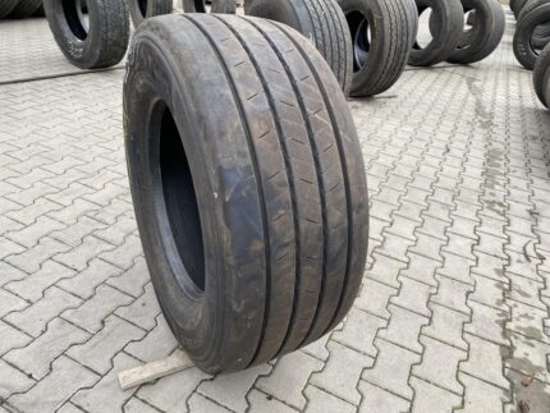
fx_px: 413
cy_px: 206
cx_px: 275
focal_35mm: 26
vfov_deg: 53.1
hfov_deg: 67.3
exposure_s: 1/122
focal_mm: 4.25
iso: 80
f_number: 1.8
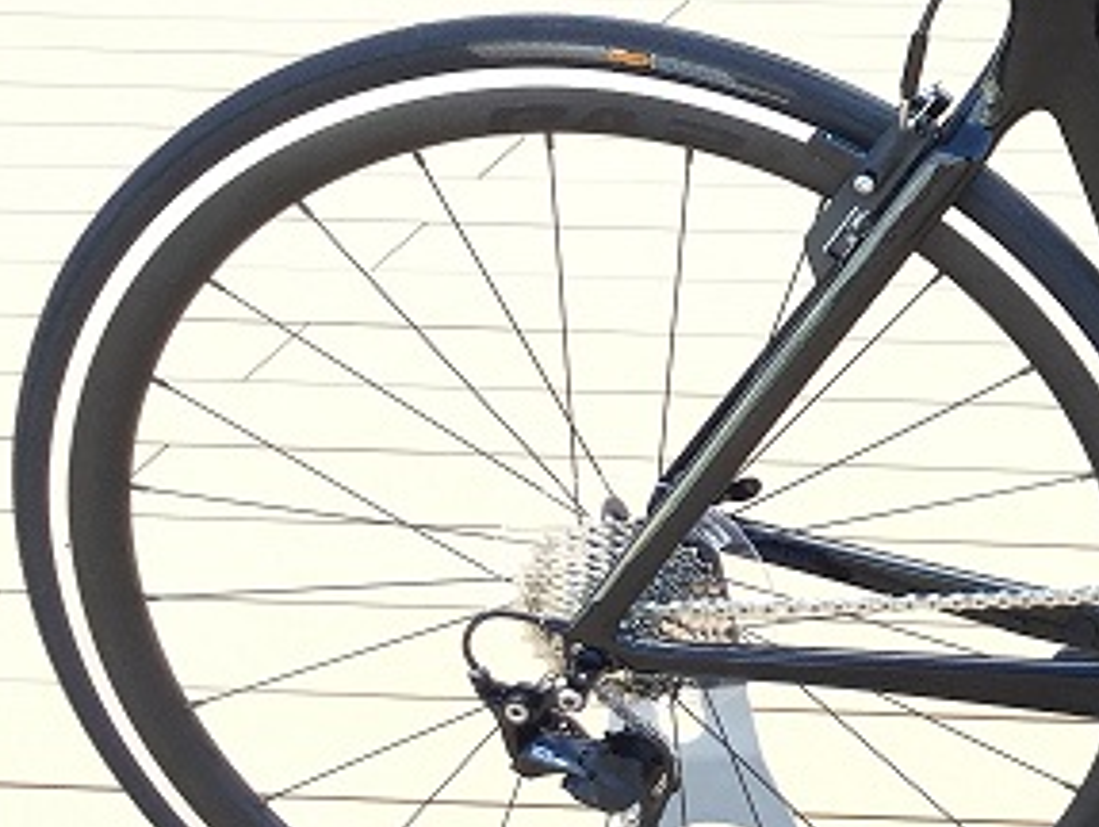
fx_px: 2797
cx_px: 1513
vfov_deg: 16.8
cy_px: 436
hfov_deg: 20.0
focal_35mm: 88
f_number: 2.4
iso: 32
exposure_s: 1/120
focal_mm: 3.3
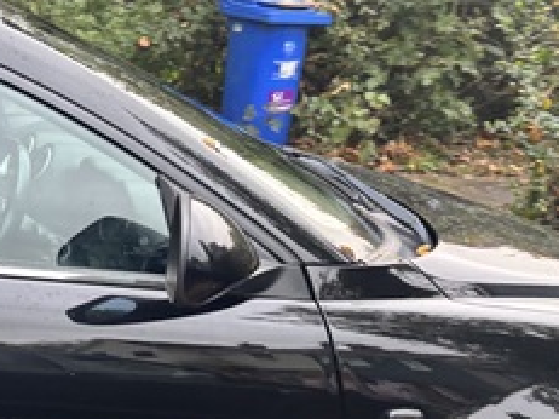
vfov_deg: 20.4
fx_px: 1162
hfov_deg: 24.0
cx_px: -152
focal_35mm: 72
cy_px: 220
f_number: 1.6
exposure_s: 1/60
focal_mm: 5.96
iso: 160
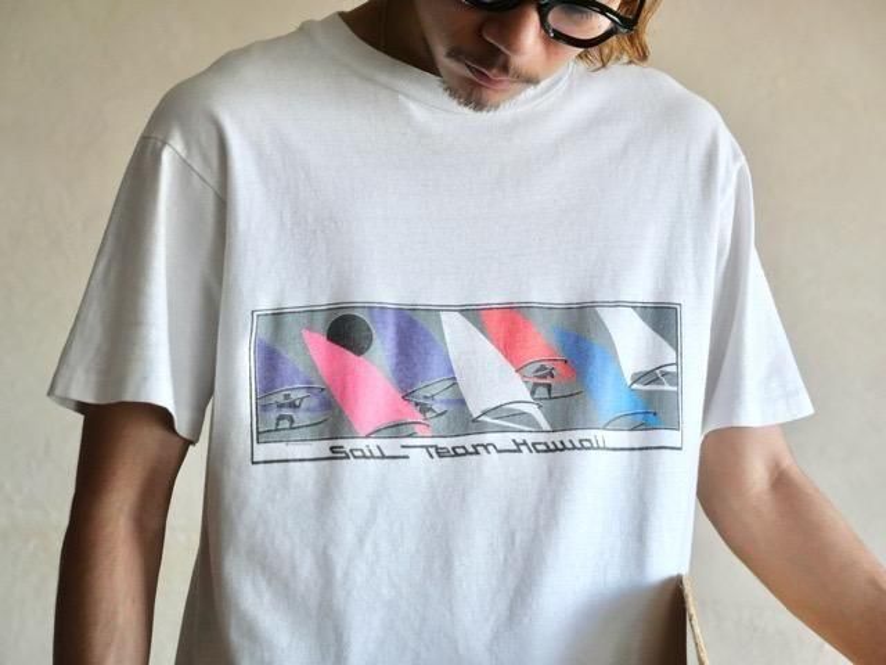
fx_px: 2662
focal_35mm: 104
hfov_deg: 18.9
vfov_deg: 14.2
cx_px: 443
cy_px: 332
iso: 1250
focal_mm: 52
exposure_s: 1/125
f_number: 4
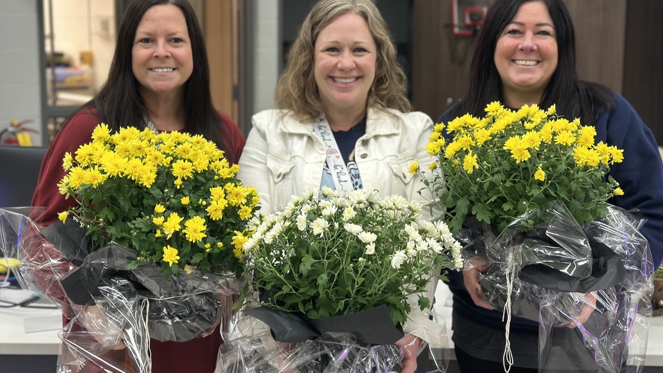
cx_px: 328
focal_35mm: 53
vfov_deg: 22.5
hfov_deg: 39.2
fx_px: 932
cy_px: 127
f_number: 1.78
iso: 100
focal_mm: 6.86
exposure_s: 1/60
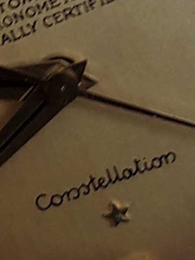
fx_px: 195
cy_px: 130
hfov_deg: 53.1
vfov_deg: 67.3
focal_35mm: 26
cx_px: 98
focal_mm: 4.2
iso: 160
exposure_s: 1/33
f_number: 1.7
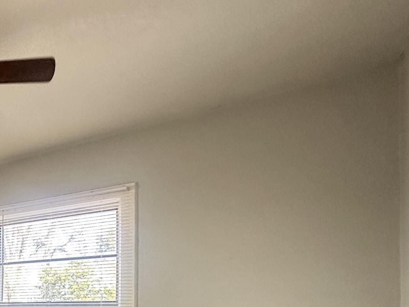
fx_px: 449
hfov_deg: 33.9
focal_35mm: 38
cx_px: -133
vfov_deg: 34.0
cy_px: 316
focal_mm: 2.22
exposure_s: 1/60
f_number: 2.2
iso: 200
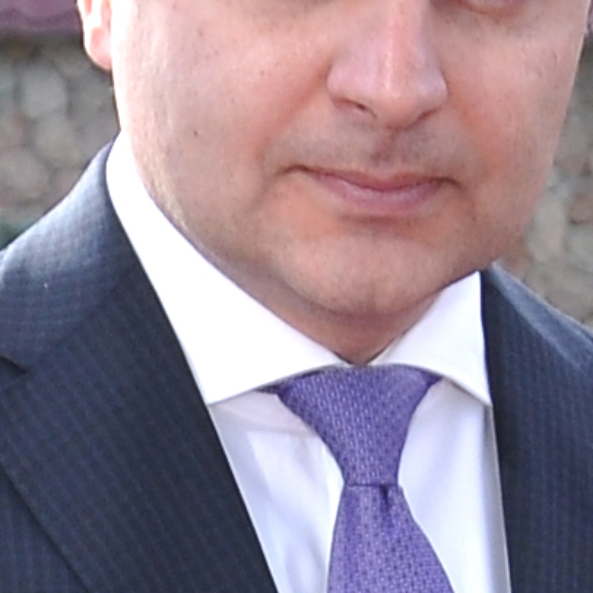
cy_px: 1095
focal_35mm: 403
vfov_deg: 4.3
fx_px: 7811
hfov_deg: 4.3
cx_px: 1151
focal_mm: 30
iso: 200
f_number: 7.1
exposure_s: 1/200
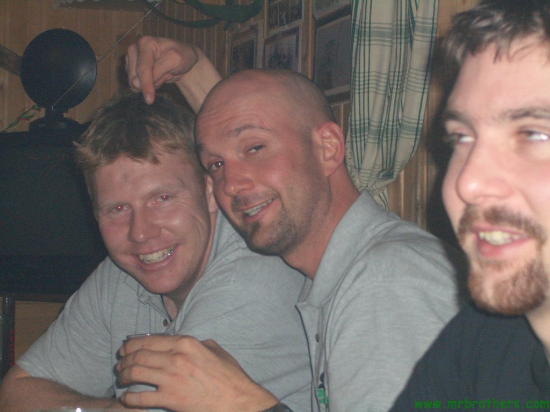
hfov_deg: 18.7
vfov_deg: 14.1
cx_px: 275
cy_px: 206
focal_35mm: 105
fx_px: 1668
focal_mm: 17.4
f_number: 4.8
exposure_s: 1/60
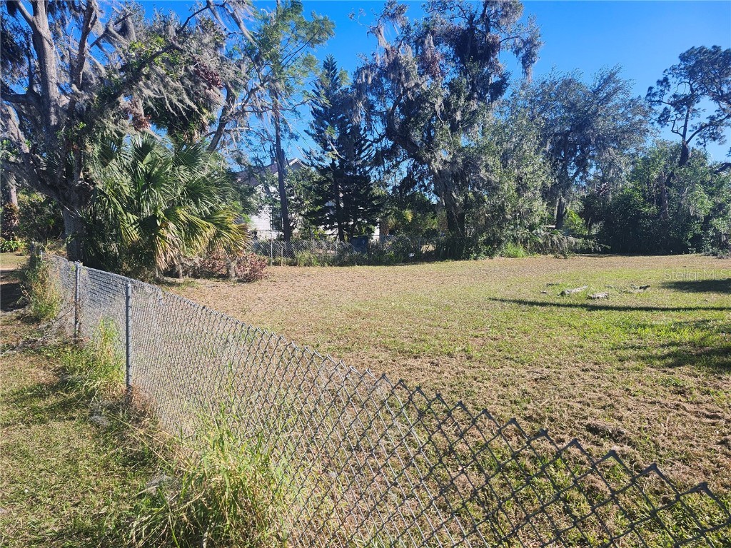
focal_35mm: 23
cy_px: 274
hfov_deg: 73.9
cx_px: 366
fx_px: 486
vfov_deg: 58.9
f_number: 1.8
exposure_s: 1/794
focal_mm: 5.54
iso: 25
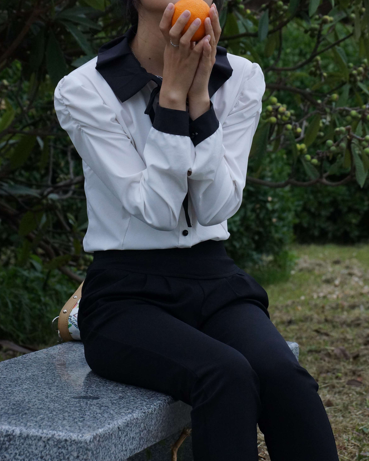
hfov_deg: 10.9
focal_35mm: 142
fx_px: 1939
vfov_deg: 13.6
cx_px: 218
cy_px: 185
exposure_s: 1/200
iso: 800
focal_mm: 70
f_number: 6.3
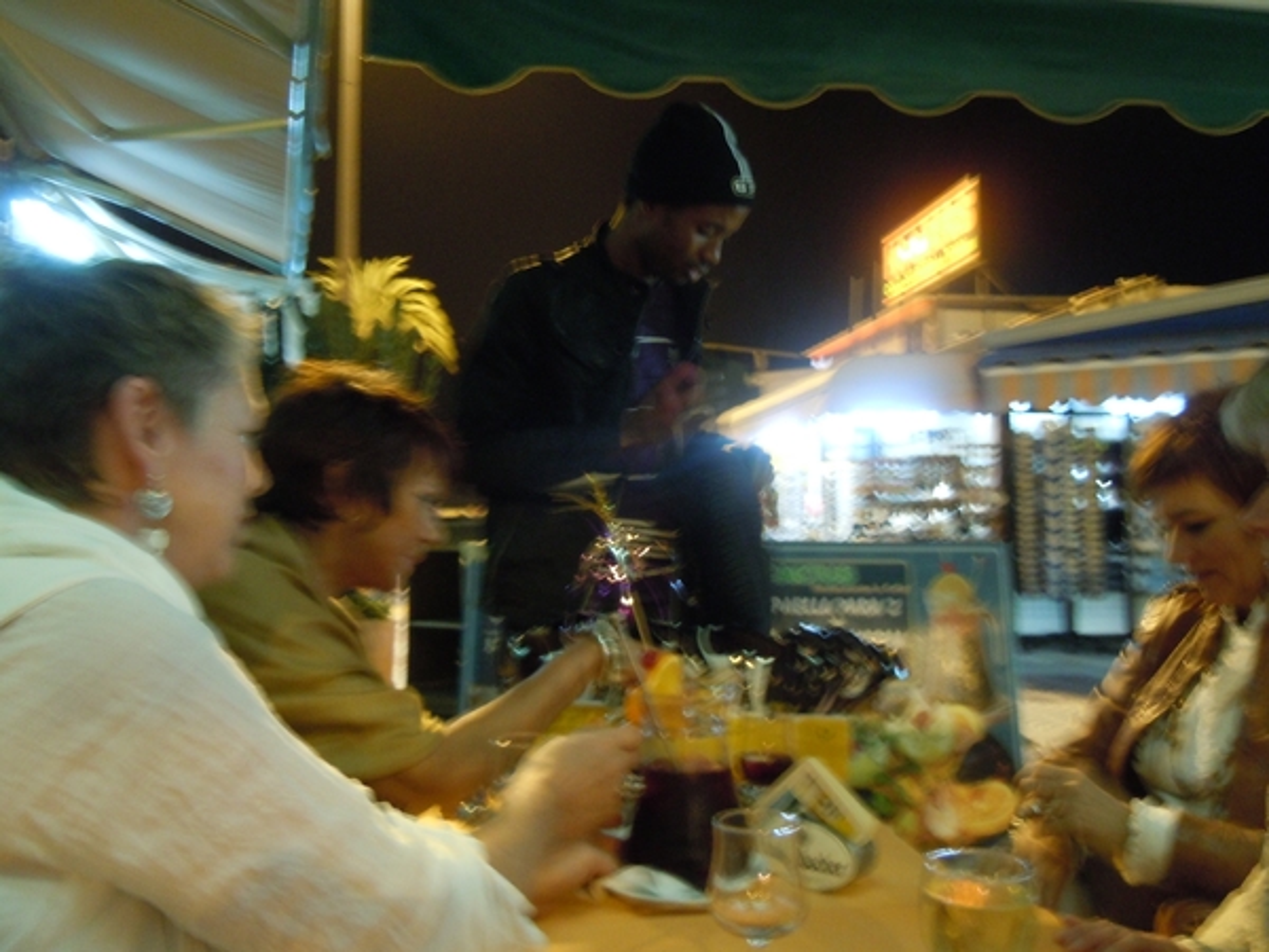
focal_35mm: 30
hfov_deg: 60.0
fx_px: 1100
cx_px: 634
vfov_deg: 46.8
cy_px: 476
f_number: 3.5
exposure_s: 1/4
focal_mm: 5.4
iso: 400
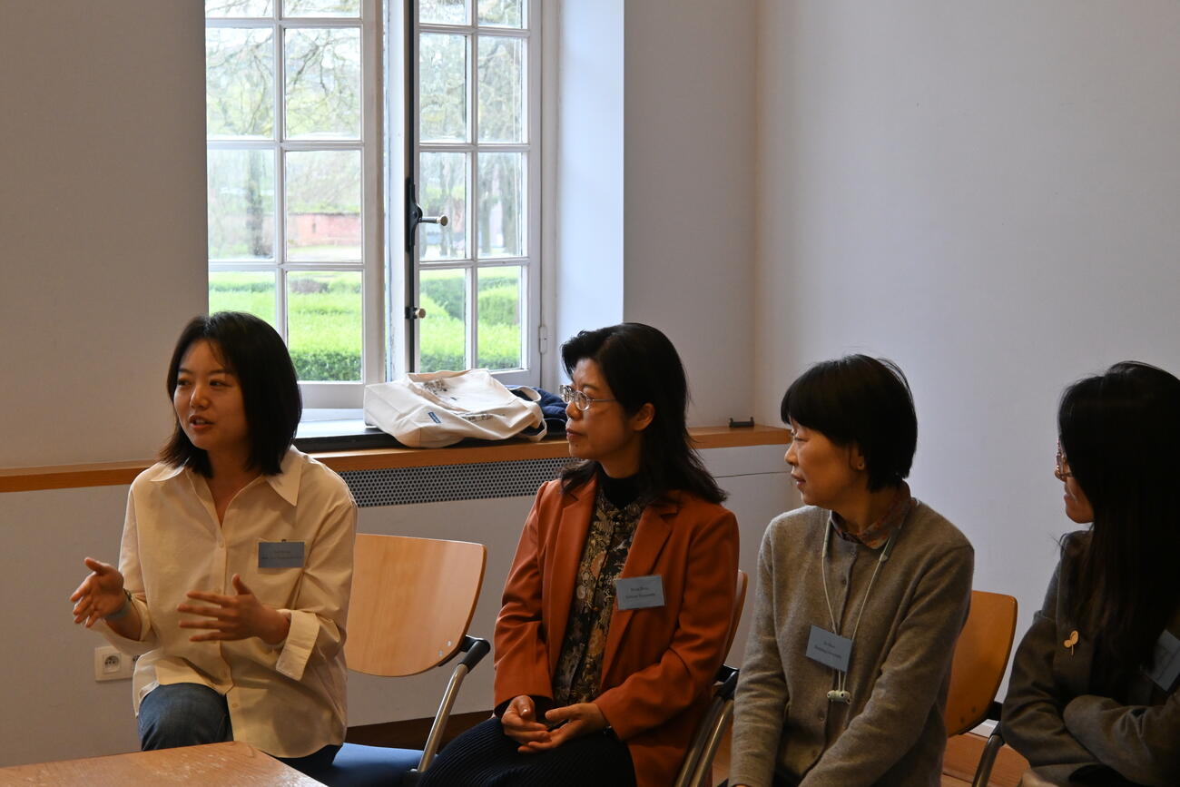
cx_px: 590
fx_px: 2458
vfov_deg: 18.2
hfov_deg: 27.0
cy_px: 394
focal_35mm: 75
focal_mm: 50
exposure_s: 1/125
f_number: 6.3
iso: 1250
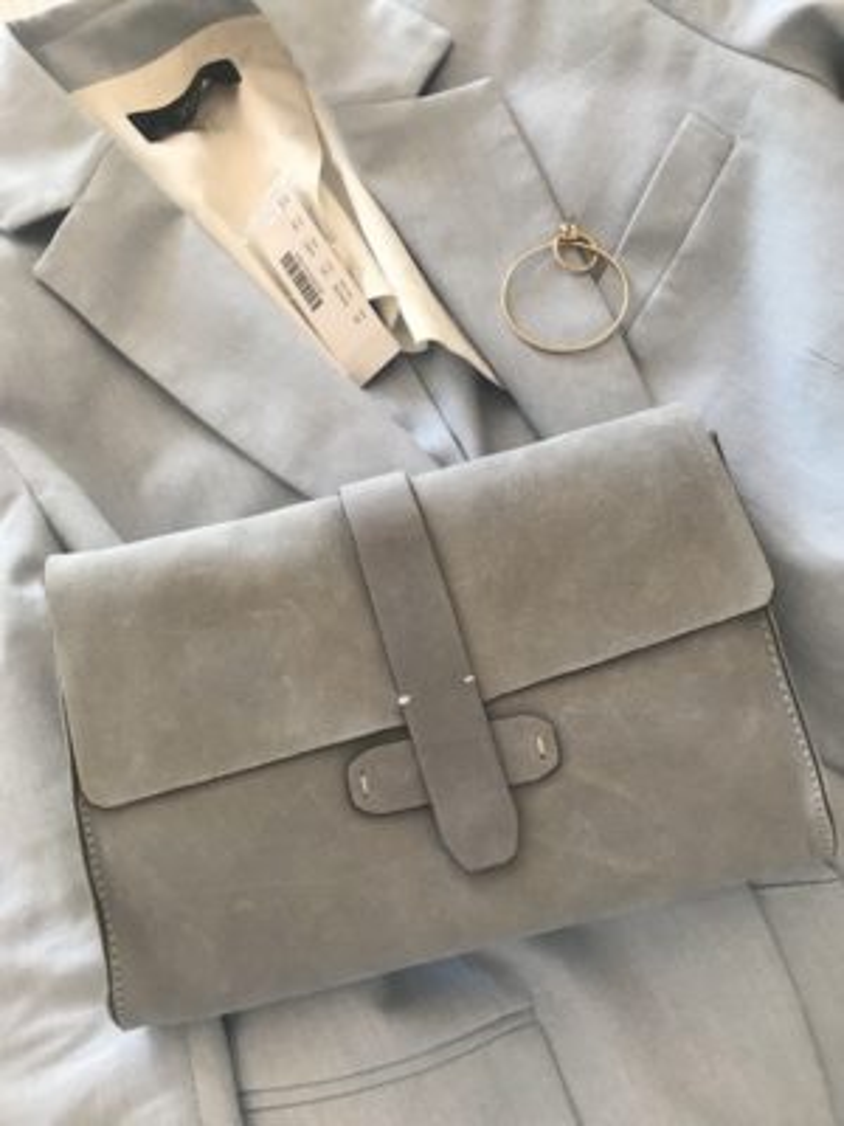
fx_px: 910
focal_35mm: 28
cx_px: 422
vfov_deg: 63.4
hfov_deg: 49.7
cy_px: 563
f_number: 1.8
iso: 40
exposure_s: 1/30
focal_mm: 3.99
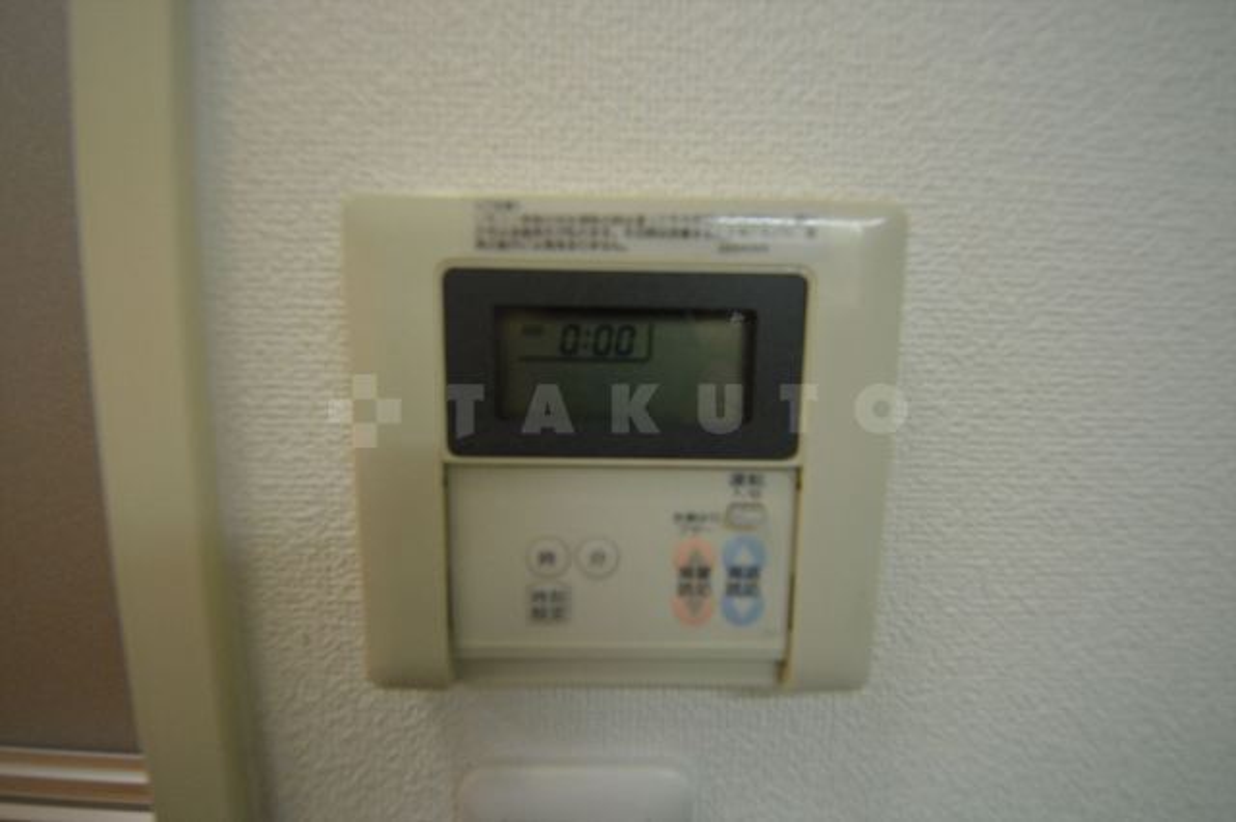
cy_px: 411
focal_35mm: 12
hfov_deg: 112.6
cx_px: 618
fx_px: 412
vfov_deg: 89.9
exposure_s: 1/80
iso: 1600
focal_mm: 8
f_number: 4.5
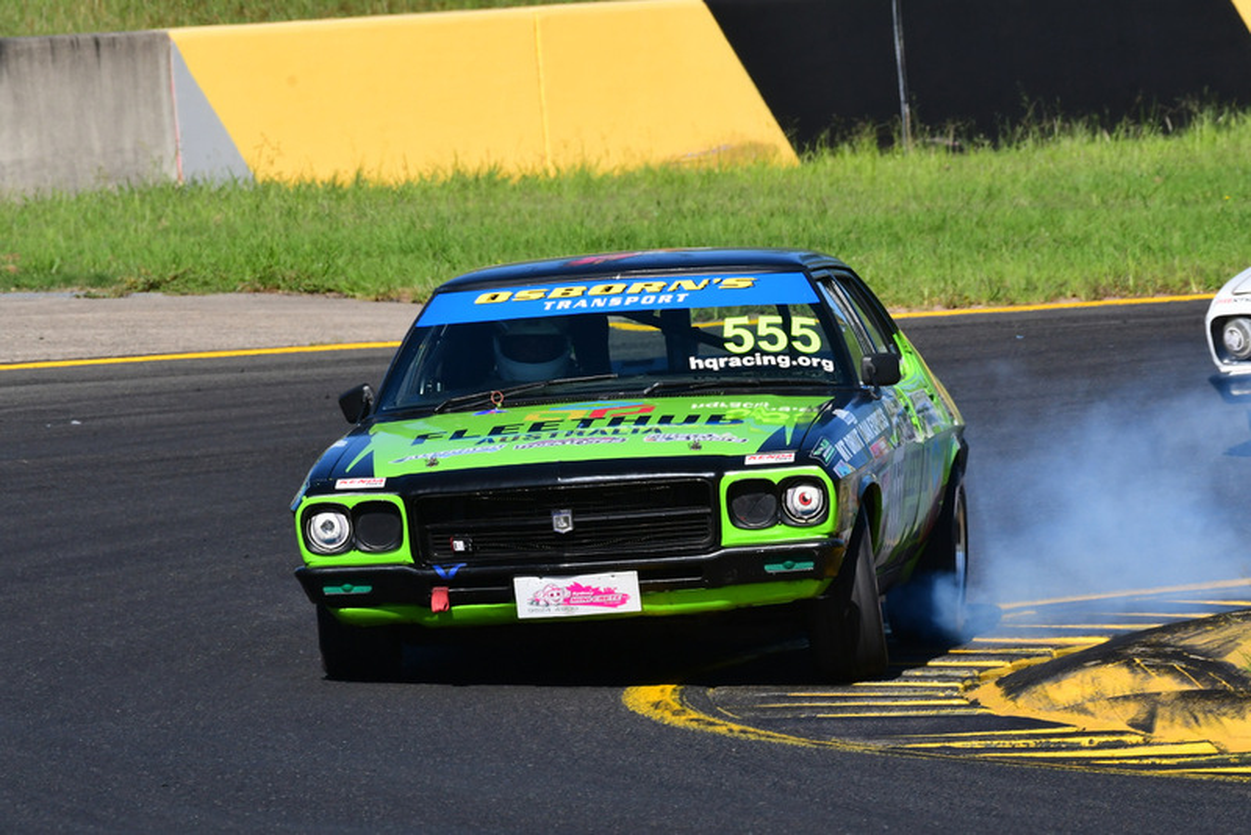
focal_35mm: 525
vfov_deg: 2.6
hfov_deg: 3.9
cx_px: 626
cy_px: 418
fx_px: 18249
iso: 500
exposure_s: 1/640
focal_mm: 350
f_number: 13
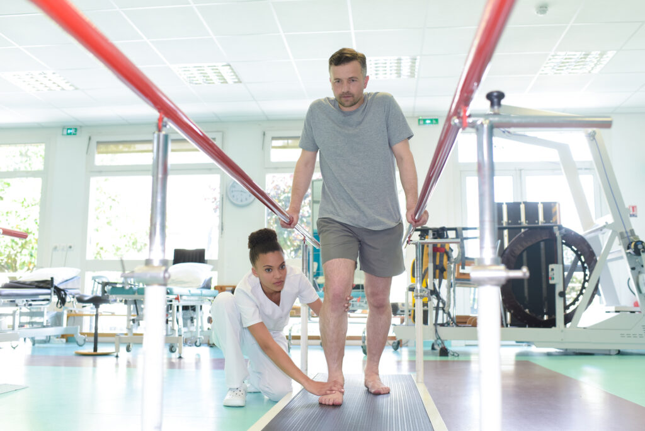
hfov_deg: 54.4
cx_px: 322
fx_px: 627
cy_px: 216
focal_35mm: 35
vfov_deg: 37.9
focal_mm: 35
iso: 250
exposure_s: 1/80
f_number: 3.5
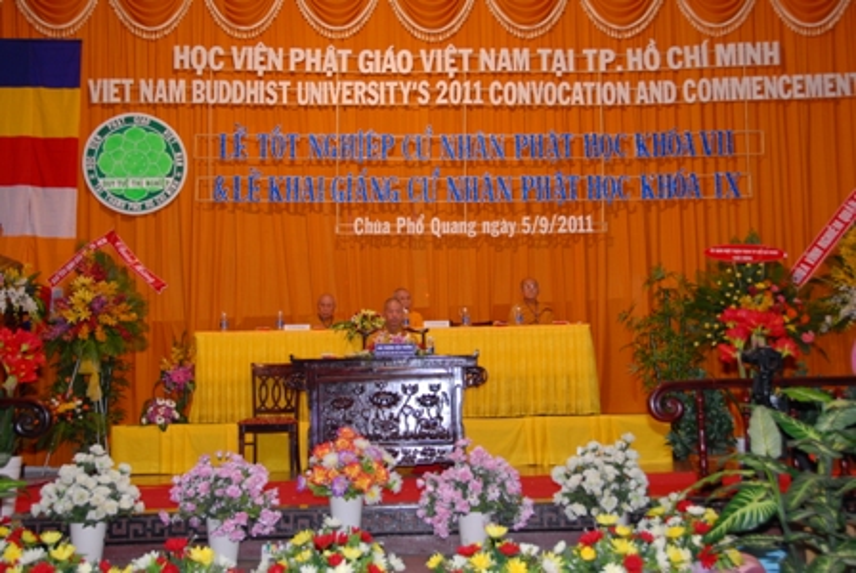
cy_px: 286
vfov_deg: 30.9
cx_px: 428
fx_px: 1036
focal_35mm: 44
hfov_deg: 44.9
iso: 200
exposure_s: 1/40
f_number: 4
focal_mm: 29
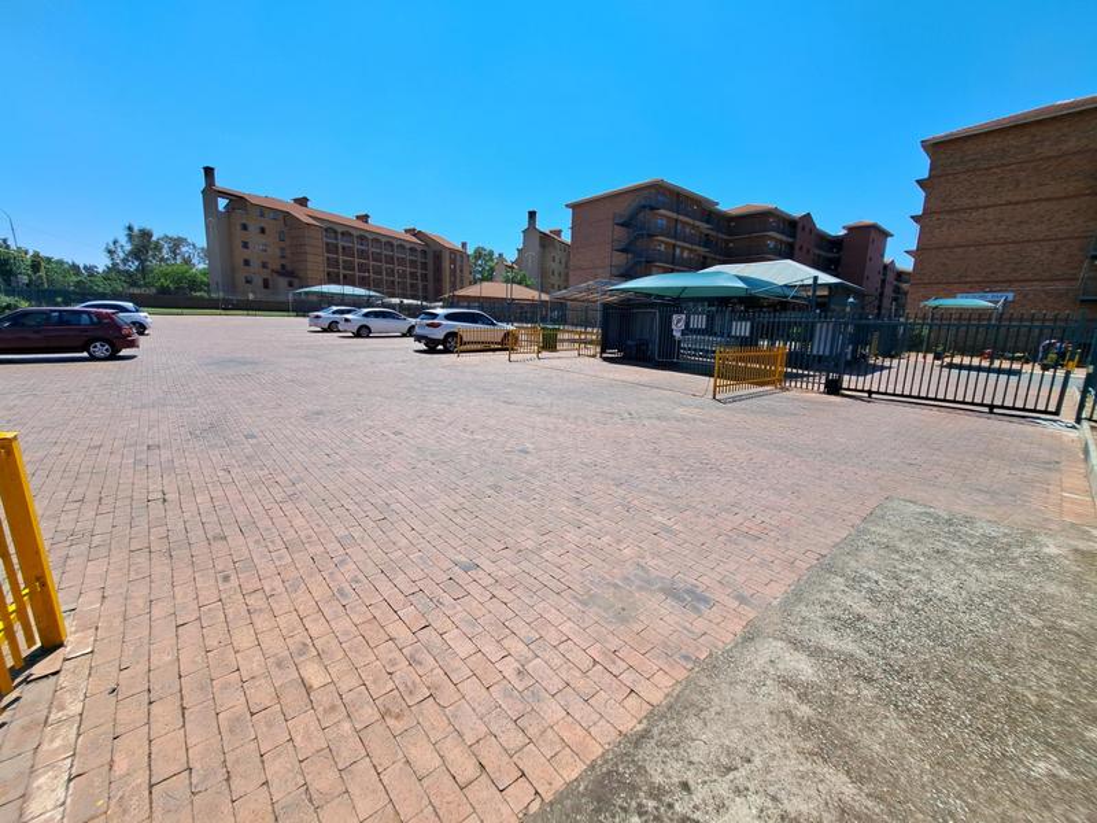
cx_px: 548
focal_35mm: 13
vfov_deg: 89.9
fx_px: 412
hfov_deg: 106.2
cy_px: 412
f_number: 2.2
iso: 50
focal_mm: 1.74
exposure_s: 1/1242
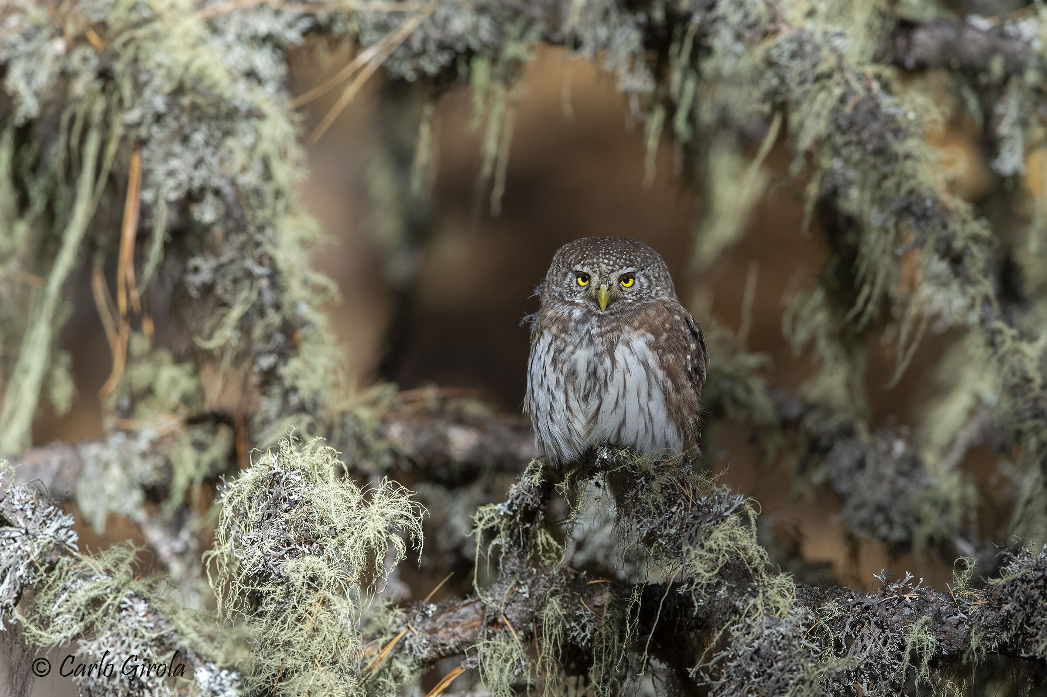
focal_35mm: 600
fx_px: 17439
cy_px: 348
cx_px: 524
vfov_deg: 2.3
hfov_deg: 3.4
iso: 800
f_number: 5.6
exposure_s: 1/2000
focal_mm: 600
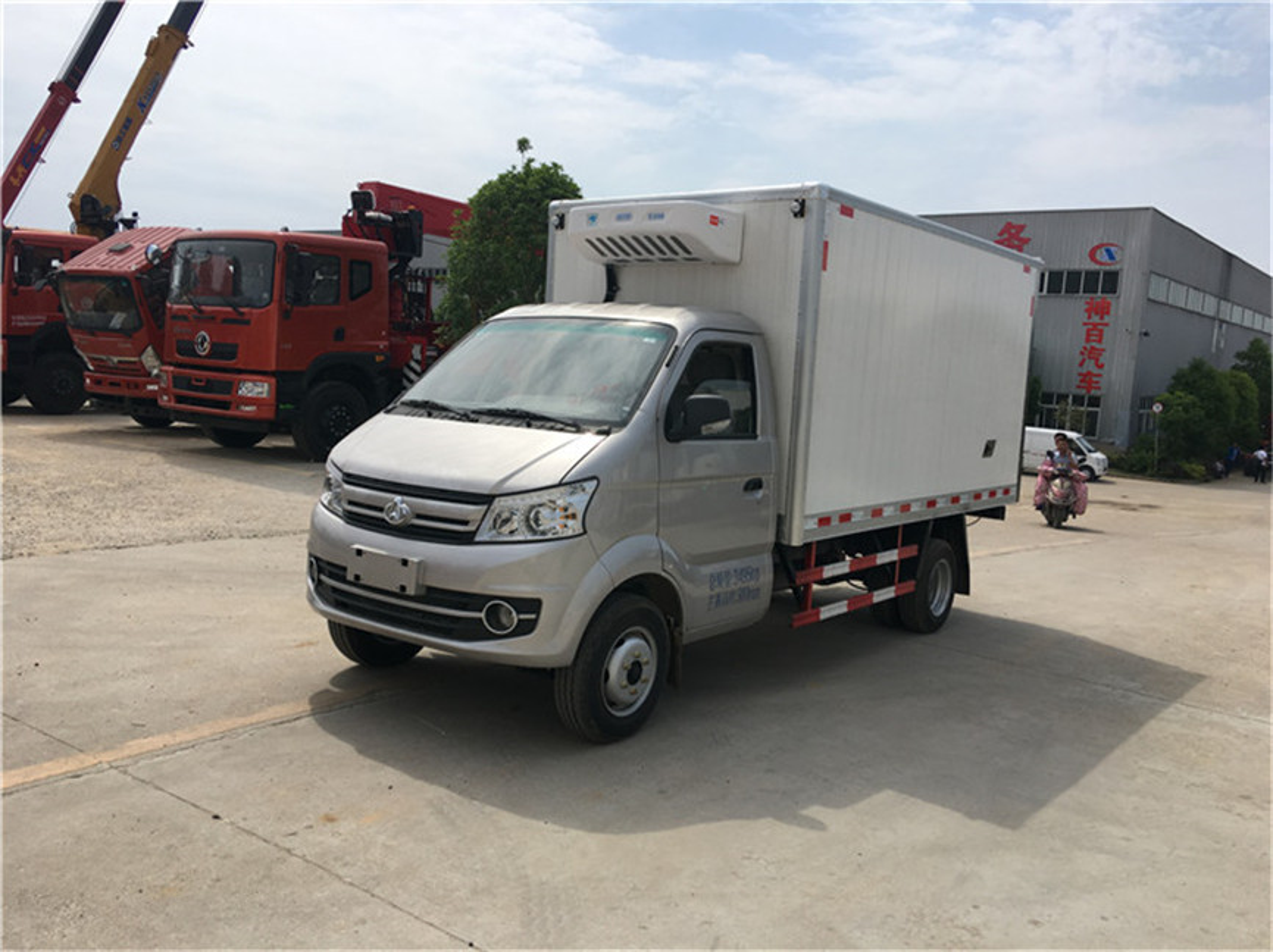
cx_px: 636
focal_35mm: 29
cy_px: 476
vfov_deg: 48.2
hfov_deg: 61.7
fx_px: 1066
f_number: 2.2
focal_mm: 4.15
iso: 25
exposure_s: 1/2198
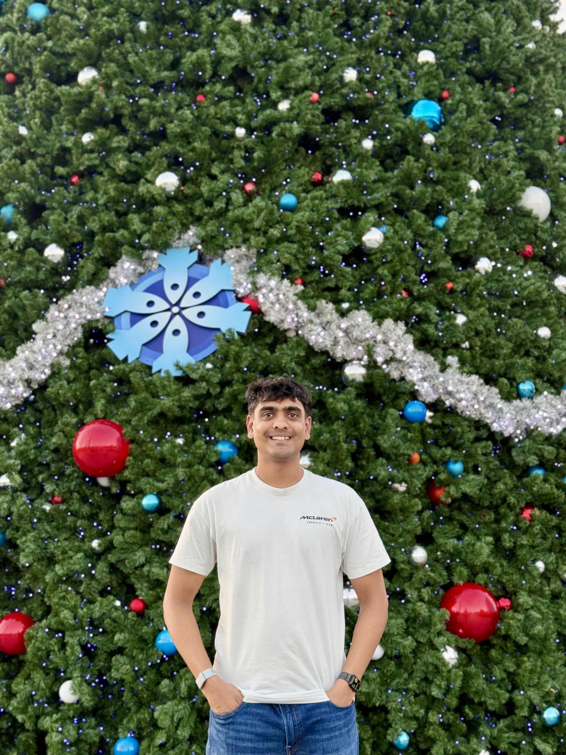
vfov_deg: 39.7
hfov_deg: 30.3
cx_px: 283
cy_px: 378
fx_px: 1046
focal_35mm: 48
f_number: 1.78
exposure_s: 1/60
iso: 100
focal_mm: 6.76
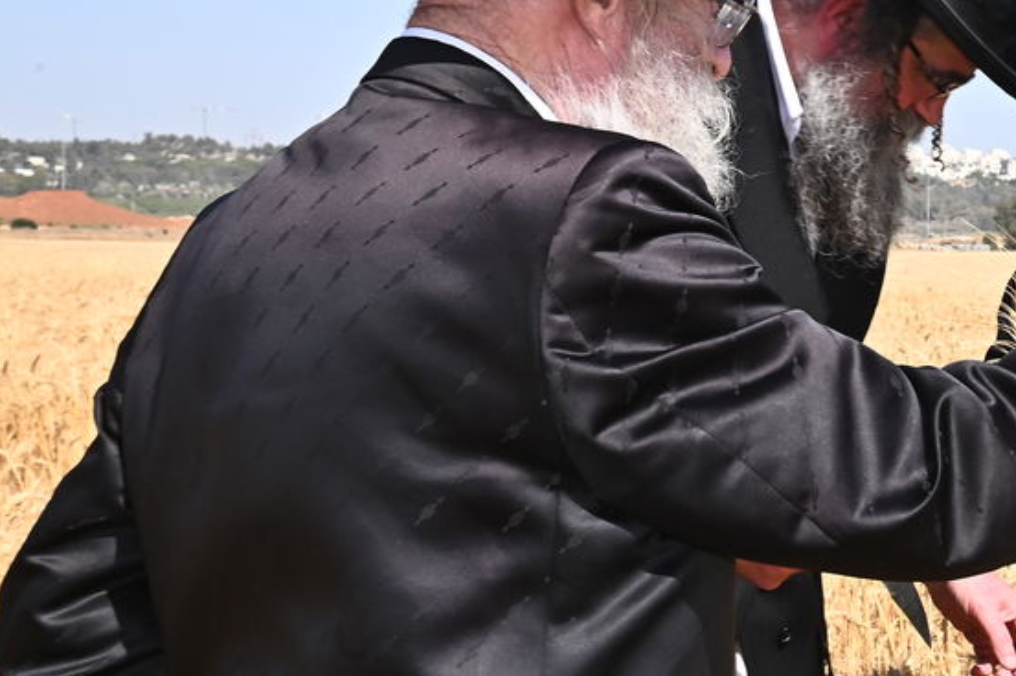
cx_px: 1238
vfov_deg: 12.0
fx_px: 3215
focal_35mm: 114
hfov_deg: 17.1
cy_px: 254
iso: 320
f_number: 18
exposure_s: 1/200
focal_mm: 45
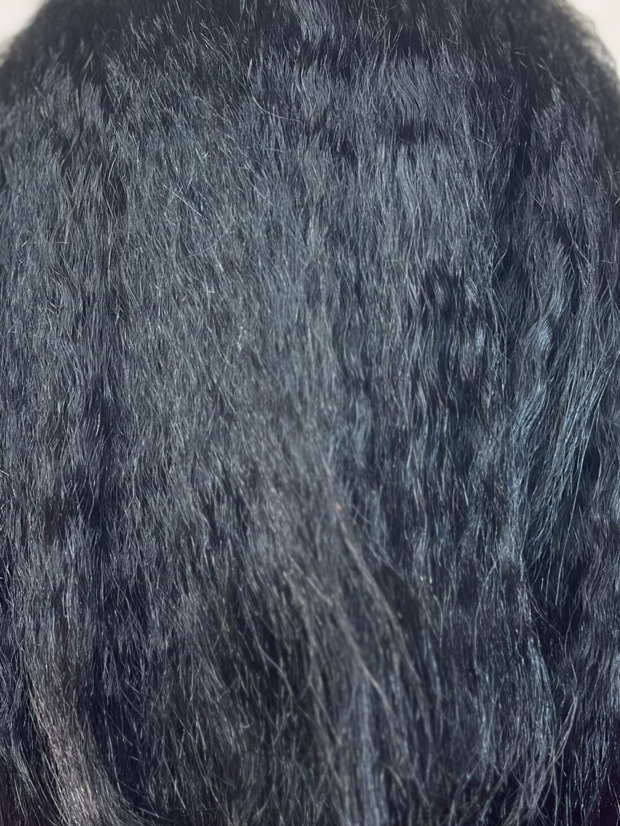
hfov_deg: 17.6
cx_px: 285
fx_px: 2006
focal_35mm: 84
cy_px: 477
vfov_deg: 23.3
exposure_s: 1/110
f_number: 1.78
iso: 125
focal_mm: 6.86
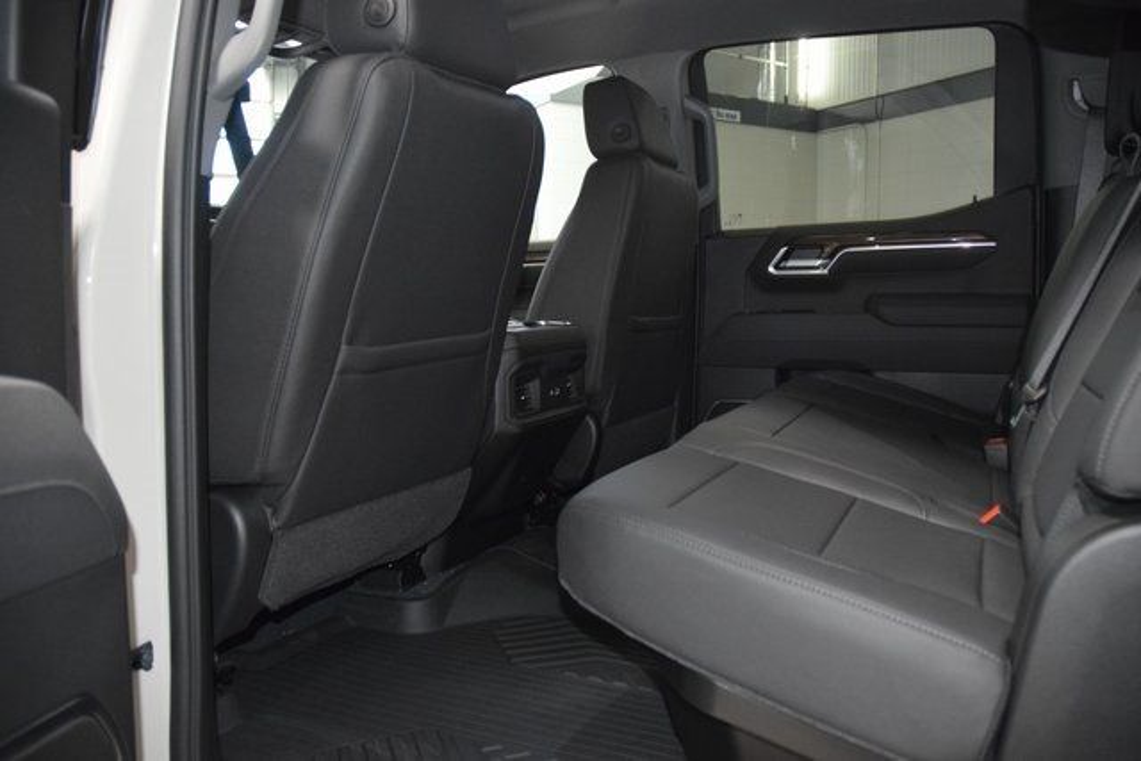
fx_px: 856
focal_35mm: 27
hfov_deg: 67.4
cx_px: 570
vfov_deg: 48.0
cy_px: 380
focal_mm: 18
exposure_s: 1/80
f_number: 3.5
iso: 3200
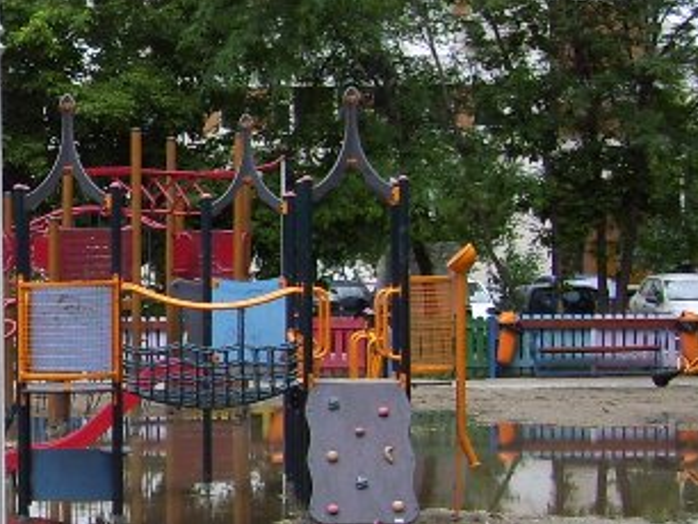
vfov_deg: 12.4
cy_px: 308
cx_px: -178
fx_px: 2422
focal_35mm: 120
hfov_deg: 15.7
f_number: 2.7
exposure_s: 1/250
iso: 80
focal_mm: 6
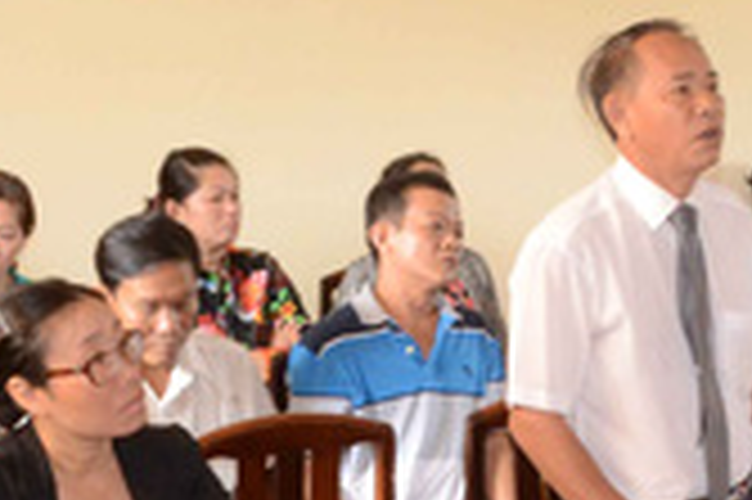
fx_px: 2024
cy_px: 275
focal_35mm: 97
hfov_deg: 20.3
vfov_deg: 14.1
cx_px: 788
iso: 1600
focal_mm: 20
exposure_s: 1/25
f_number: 11
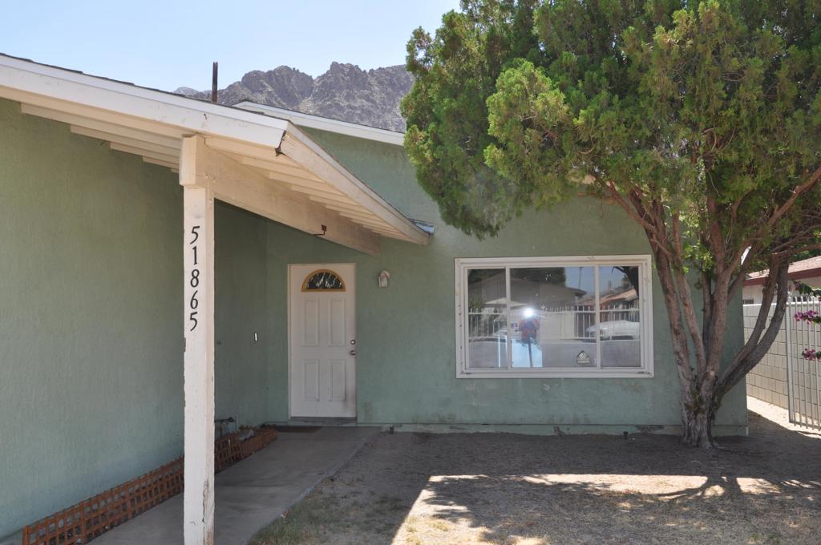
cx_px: 410
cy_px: 272
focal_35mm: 38
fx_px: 854
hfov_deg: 51.3
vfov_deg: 35.4
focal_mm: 25
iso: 200
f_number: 9
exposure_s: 1/200
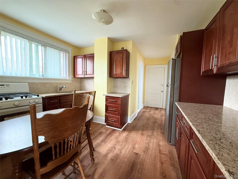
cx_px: 119
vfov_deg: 85.7
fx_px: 96
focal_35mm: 14
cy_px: 90
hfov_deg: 102.1
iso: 320
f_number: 2.2
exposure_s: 1/60
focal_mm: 2.22
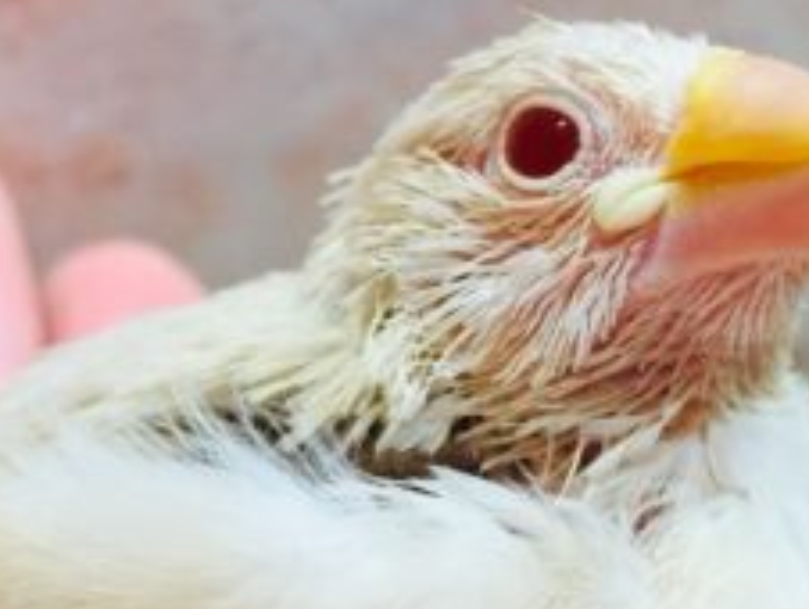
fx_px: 1918
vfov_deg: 18.0
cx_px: 430
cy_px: 362
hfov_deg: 23.8
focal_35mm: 82
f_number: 2.2
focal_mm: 4.15
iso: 50
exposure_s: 1/30
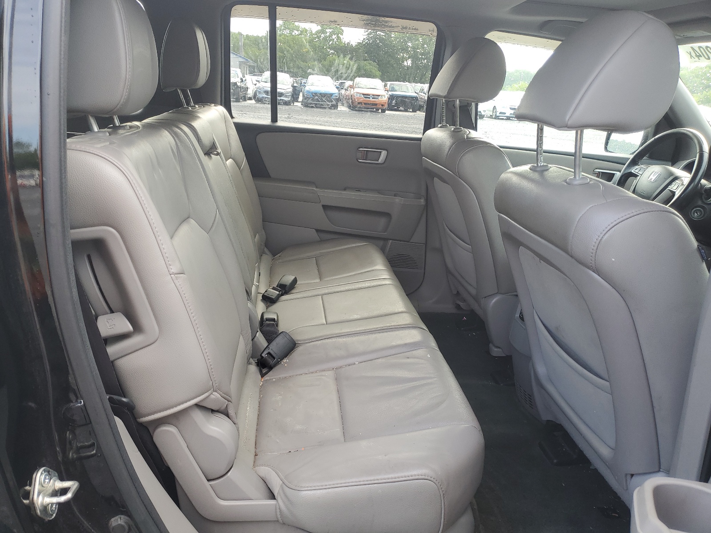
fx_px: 534
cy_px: 266
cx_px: 356
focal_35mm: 26
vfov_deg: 53.1
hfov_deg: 67.3
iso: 50
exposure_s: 1/152
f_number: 1.5
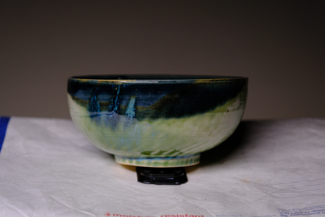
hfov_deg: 23.1
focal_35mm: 88
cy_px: 108
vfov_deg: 15.5
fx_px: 794
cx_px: 162
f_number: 4
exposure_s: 1/200
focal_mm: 58.6
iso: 1000
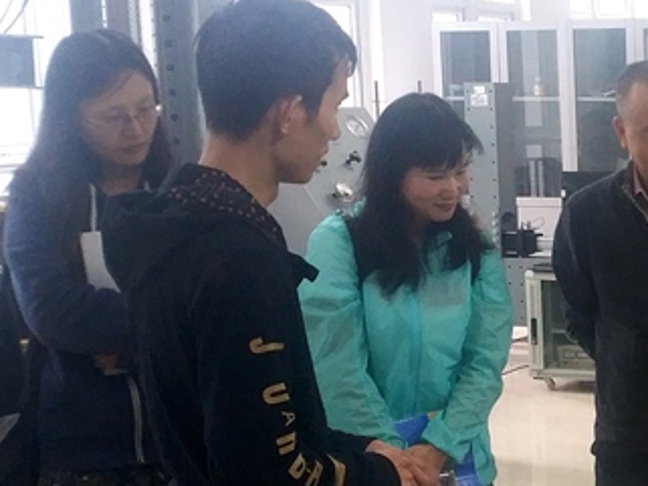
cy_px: 389
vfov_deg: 14.4
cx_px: 733
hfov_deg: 18.4
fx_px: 1910
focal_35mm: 102
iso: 204
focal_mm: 4.5
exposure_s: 1/33
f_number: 2
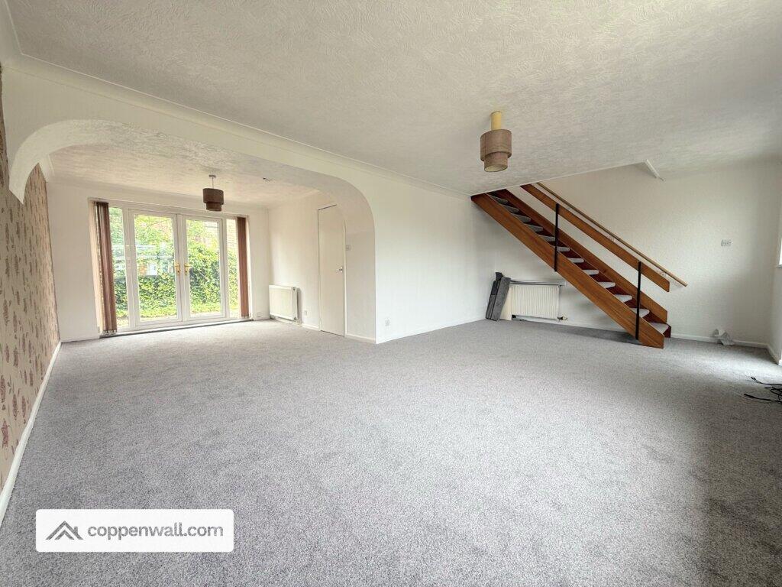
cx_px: 391
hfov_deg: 102.1
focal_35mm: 14
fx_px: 316
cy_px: 294
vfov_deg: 85.7
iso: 64
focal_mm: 2.22
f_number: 2.2
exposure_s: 1/99
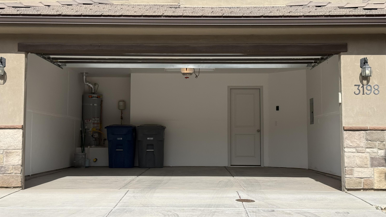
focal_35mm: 53
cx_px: 191
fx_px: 542
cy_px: 94
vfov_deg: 22.6
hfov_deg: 39.2
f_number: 1.78
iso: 64
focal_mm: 6.76
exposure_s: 1/4329
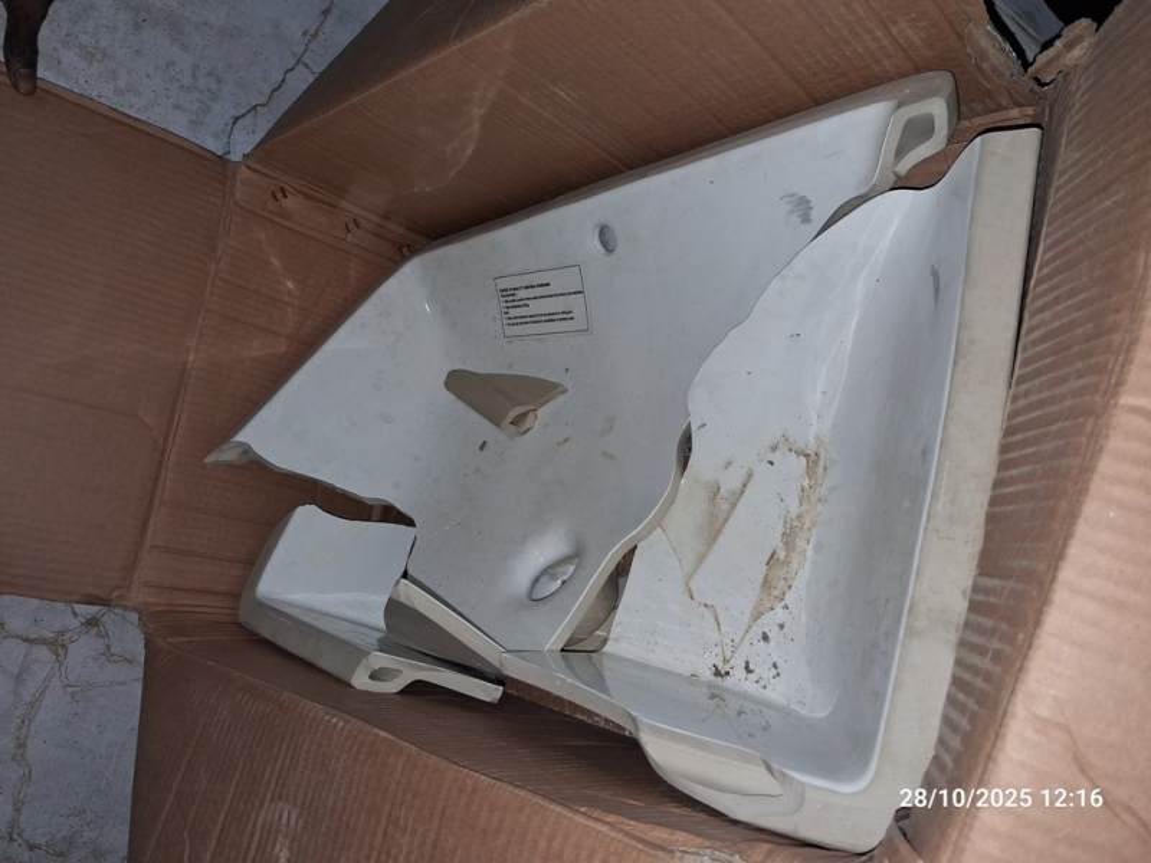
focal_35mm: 27
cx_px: 576
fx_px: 898
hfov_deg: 65.3
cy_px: 432
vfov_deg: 51.4
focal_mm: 4
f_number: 1.8
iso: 250
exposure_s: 1/100
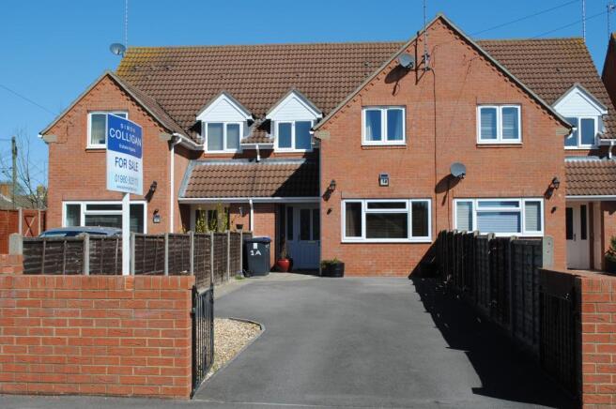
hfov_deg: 43.6
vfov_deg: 29.8
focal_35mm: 45
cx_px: 308
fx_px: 769
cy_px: 204
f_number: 8
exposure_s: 1/250
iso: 100
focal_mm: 30
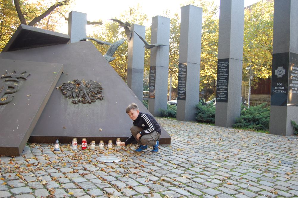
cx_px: 149
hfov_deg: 57.3
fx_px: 273
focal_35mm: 33
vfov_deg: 39.9
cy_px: 99
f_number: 5
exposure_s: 1/100
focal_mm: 22
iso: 400
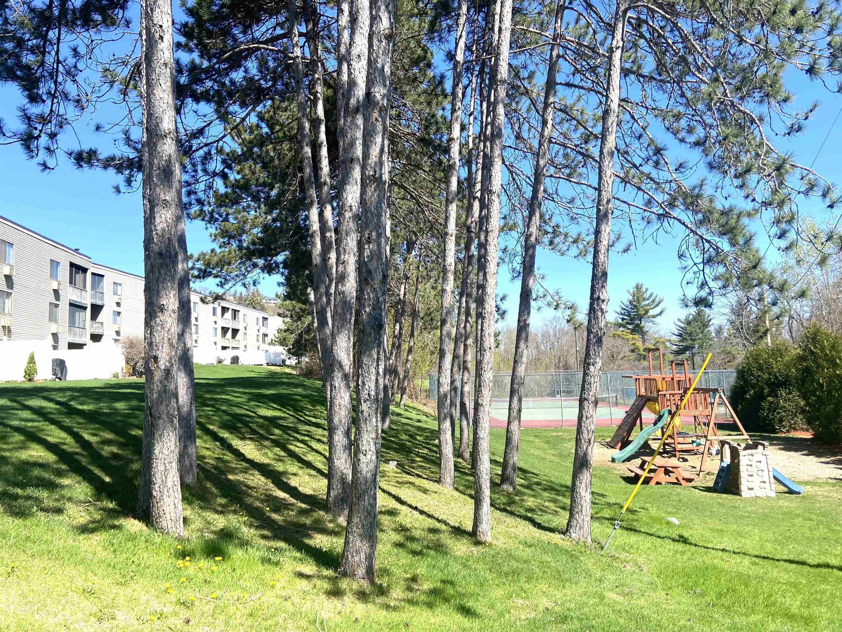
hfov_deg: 67.3
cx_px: 421
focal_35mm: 26
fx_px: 632
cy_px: 316
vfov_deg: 53.1
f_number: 1.8
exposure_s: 1/1447
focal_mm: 4.25
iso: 32
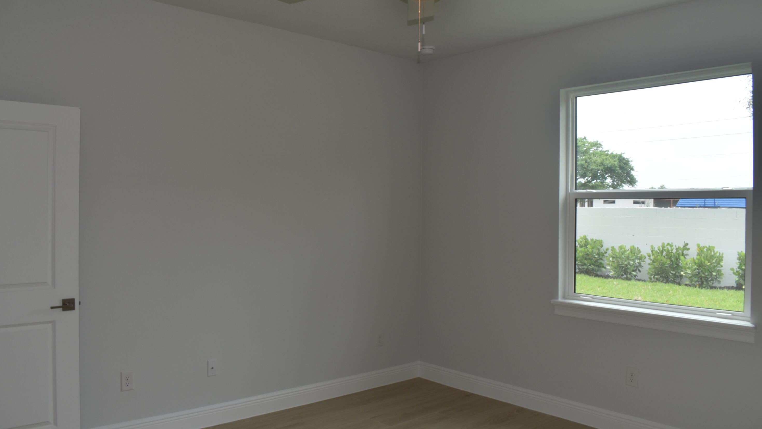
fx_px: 586
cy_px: 210
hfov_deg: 66.1
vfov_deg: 40.2
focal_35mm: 29
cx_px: 373
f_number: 9
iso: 100
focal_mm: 18
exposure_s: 1/60
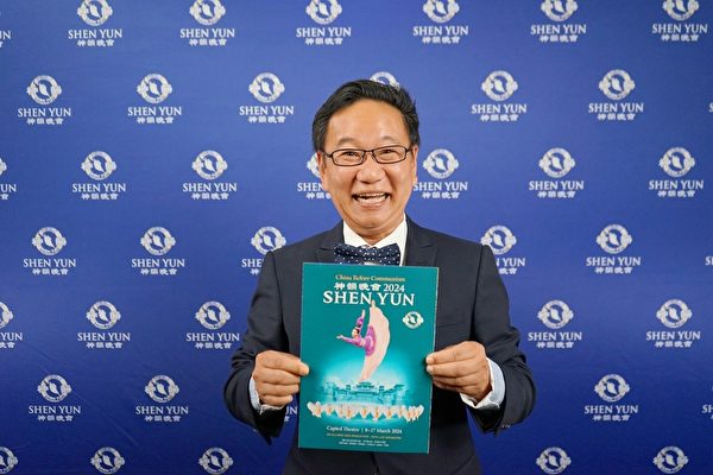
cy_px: 238
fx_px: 594
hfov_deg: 61.9
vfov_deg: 43.6
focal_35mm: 30
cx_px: 356
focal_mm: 30
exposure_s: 1/160
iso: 2500
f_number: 4
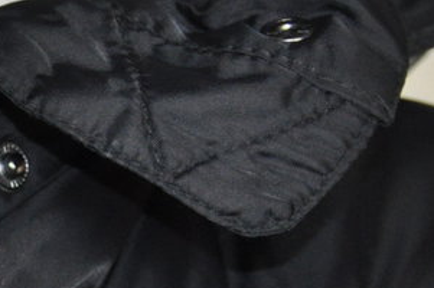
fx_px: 3161
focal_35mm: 262
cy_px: 350
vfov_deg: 5.2
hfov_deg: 7.7
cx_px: -217
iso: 800
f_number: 4.5
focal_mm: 35
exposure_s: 1/60
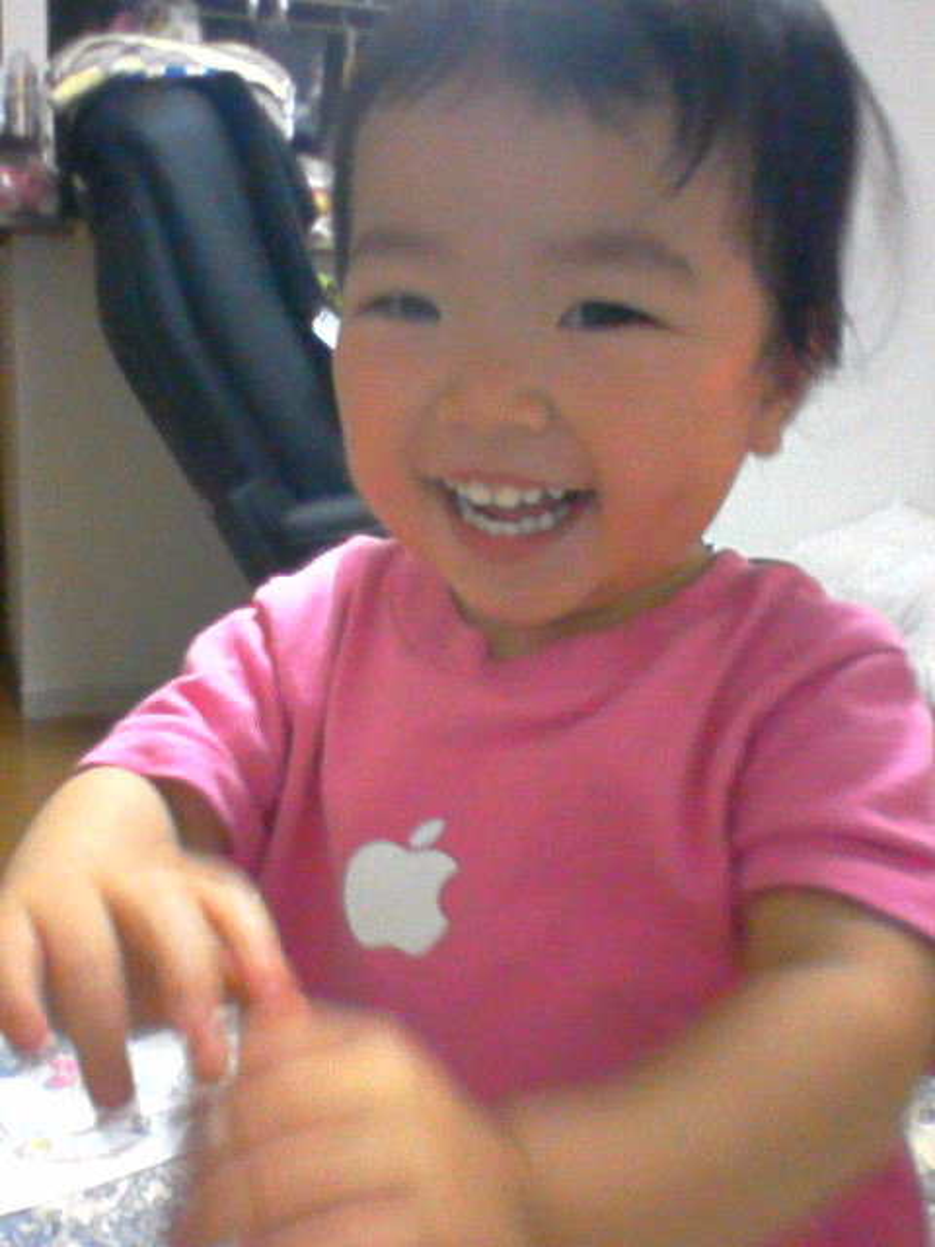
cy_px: 624
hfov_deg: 48.2
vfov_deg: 61.7
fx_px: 1044
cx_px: 468
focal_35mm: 29
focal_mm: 1.5
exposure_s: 1/7.46
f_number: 2.8
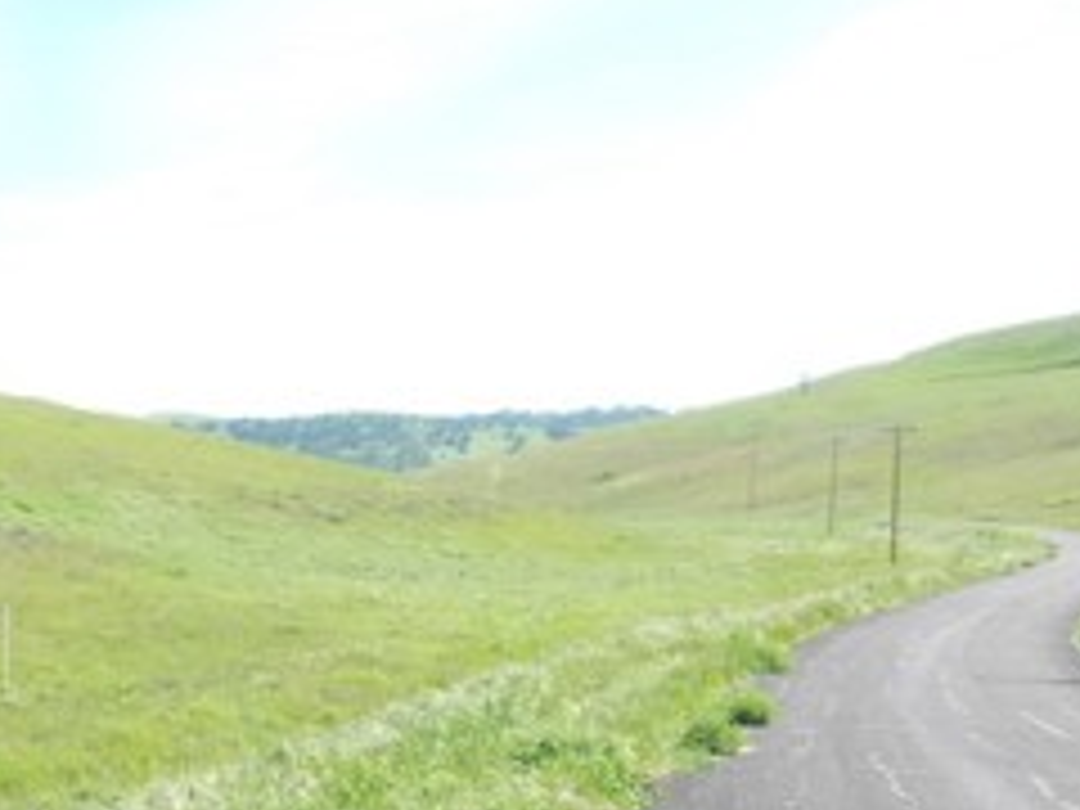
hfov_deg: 26.4
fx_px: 1997
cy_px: 891
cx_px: -261
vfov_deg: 21.7
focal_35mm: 64
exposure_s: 1/320
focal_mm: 4.3
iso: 100
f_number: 4
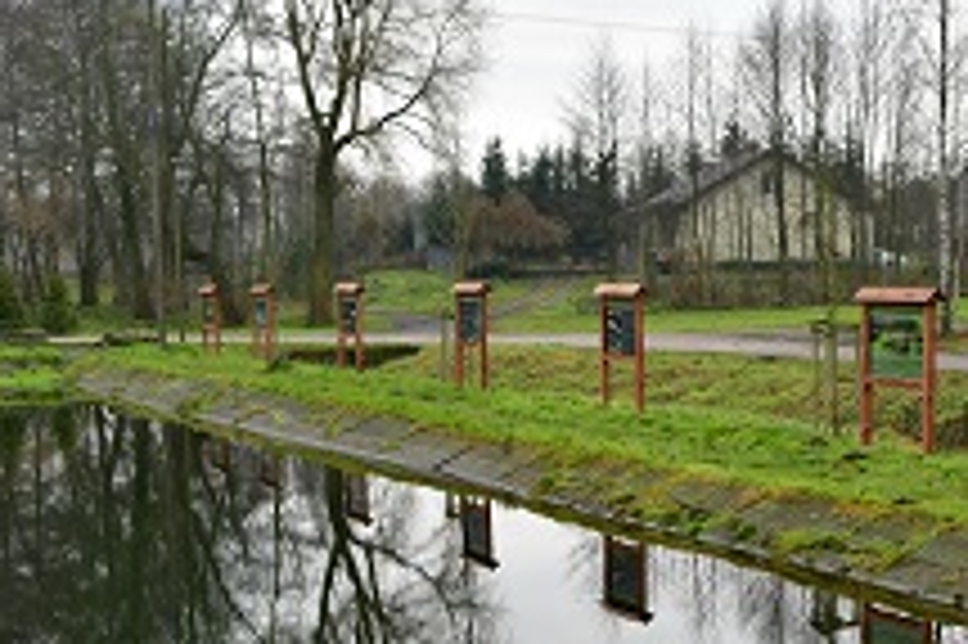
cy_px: 563
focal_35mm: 67
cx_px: 806
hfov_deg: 29.3
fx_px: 1800
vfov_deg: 19.9
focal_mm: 24
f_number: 4.5
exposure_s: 1/160
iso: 200
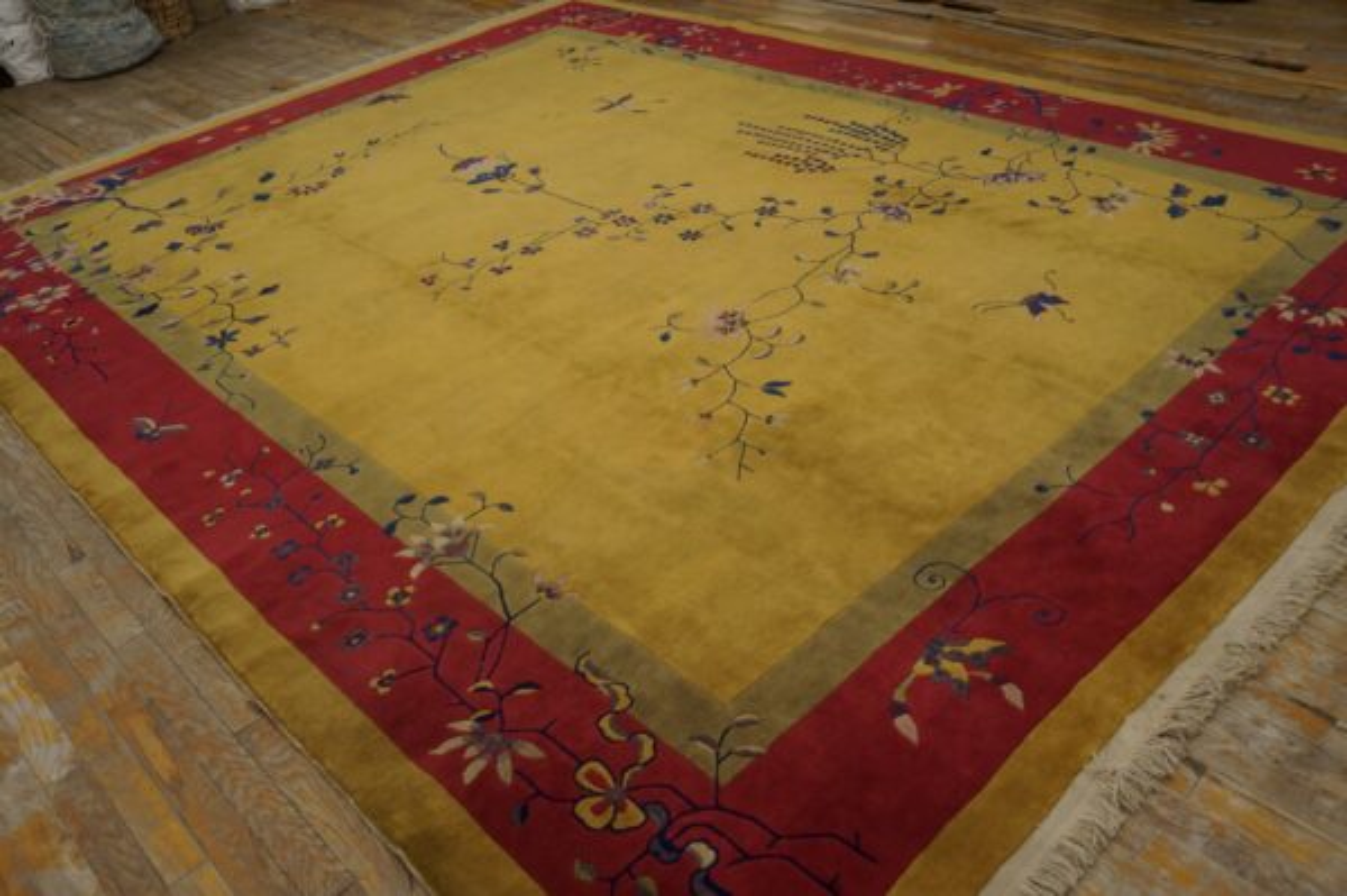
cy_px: 448
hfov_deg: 62.0
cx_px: 674
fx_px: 1122
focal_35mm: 30
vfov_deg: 43.5
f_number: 4
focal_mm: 20
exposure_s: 1/60
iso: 400
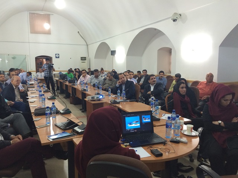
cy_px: 89
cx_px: 119
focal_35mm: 29
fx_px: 199
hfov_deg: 61.7
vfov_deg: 48.2
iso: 160
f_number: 2.2
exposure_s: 1/33
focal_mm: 4.15
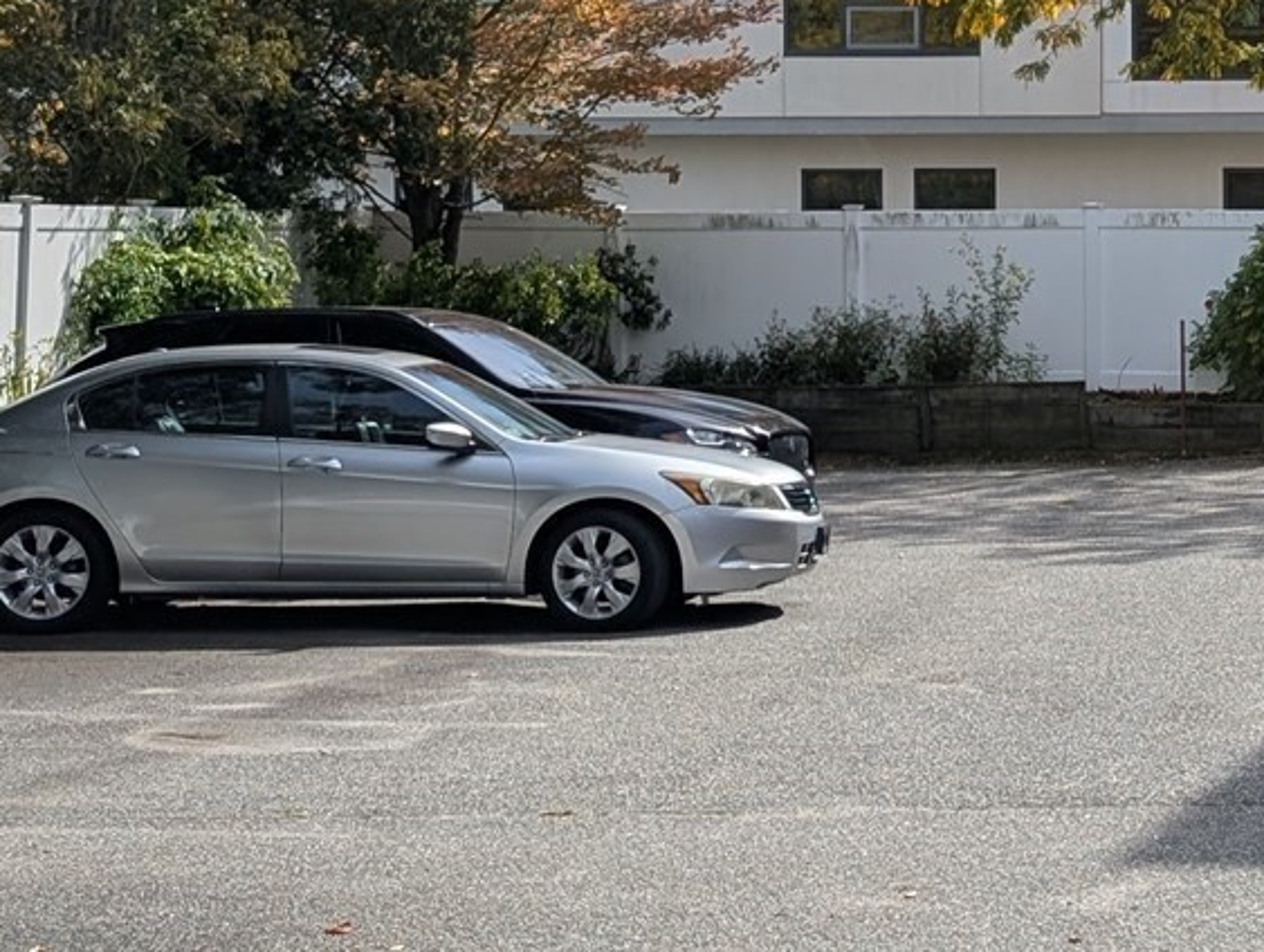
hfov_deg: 21.2
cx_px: 1428
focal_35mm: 87
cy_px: 281
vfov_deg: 17.0
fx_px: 3182
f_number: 1.68
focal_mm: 6.9
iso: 20
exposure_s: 1/1312
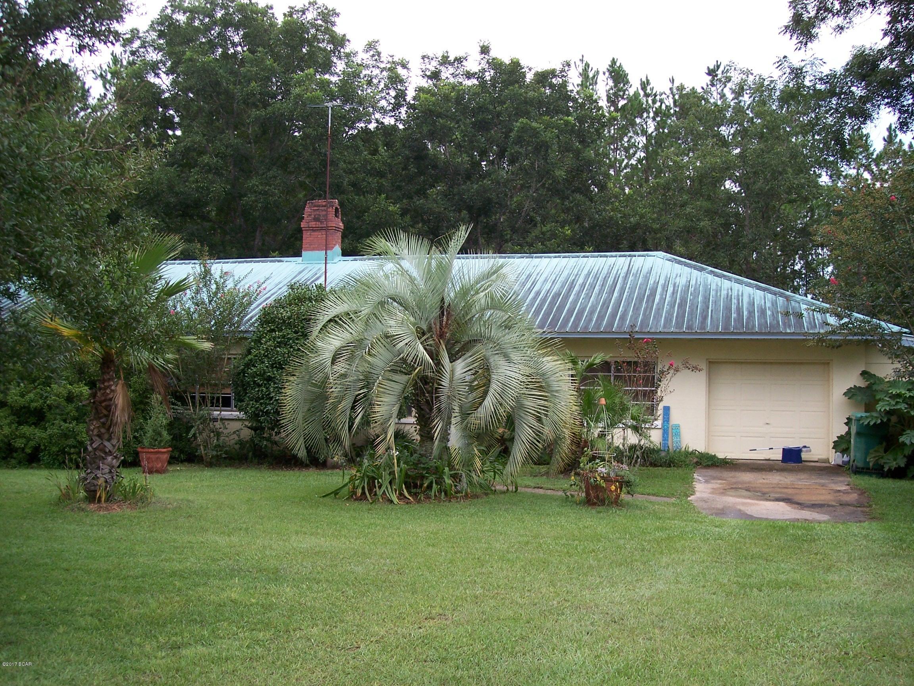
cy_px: 343
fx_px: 1030
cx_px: 457
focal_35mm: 39
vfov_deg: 36.8
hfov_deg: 47.9
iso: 100
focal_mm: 8
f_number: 3.4
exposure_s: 1/350
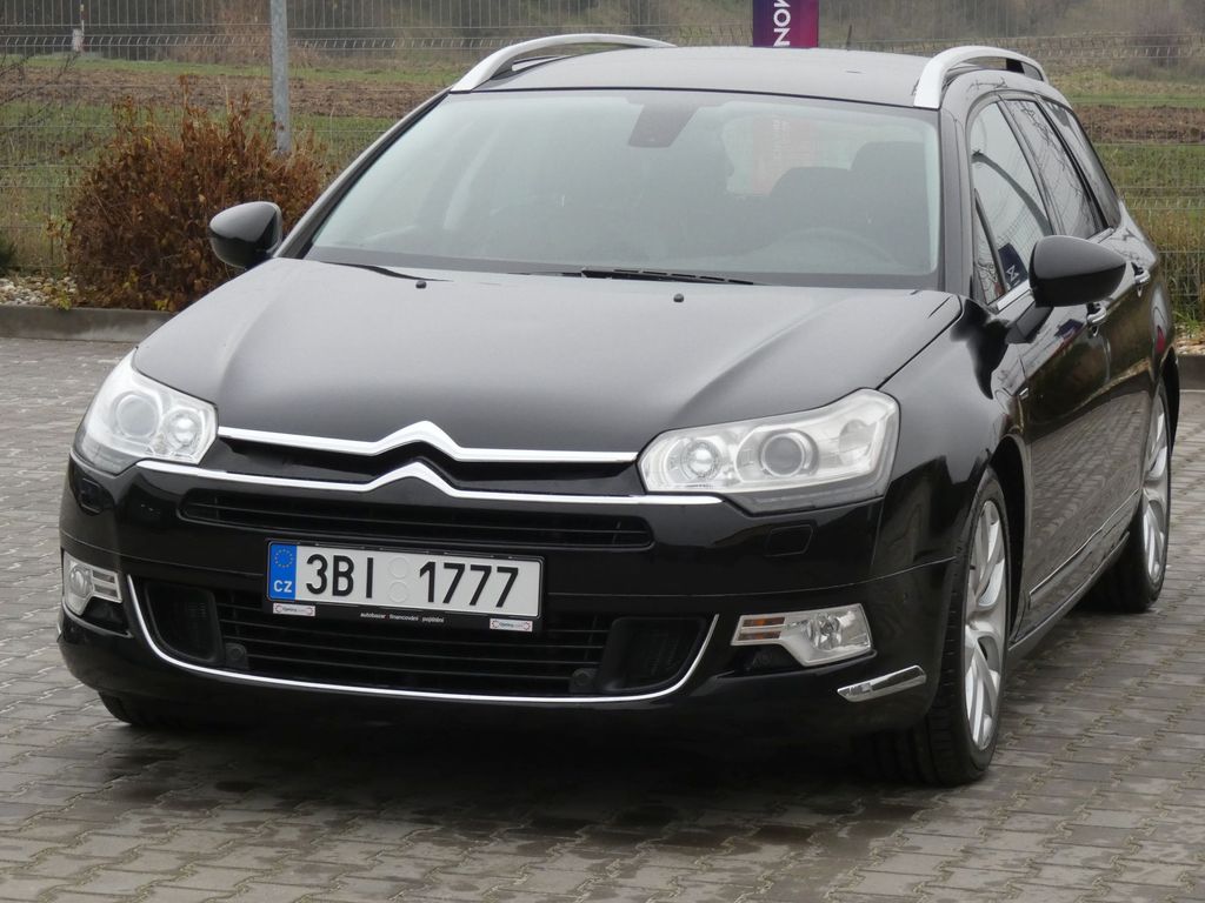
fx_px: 4177
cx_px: 602
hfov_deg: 16.4
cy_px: 452
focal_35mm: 120
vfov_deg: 12.3
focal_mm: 21.5
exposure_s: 1/80
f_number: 5.6
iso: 320
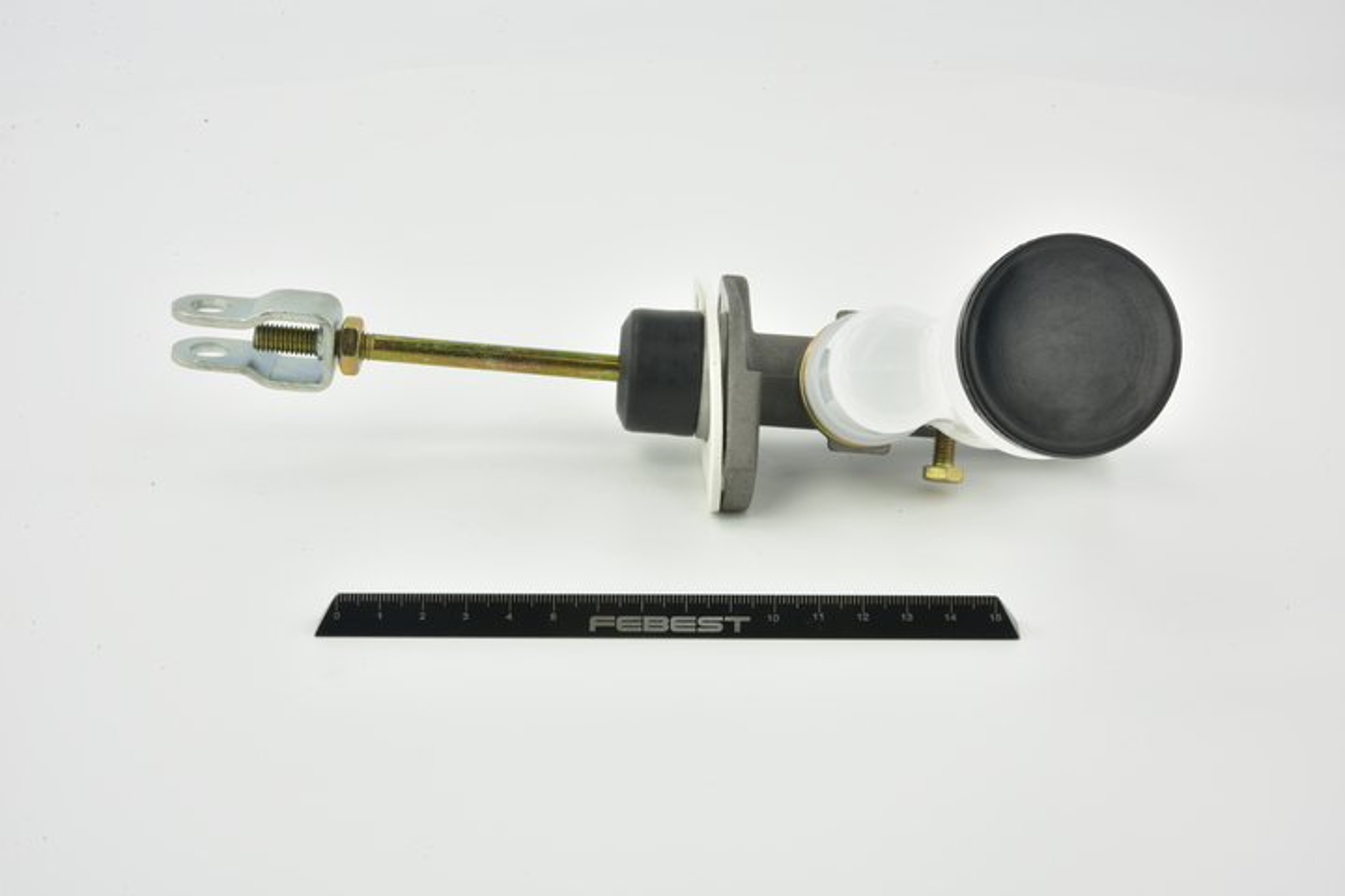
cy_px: 448
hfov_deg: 33.4
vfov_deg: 22.6
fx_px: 2241
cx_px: 672
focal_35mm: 60
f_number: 32
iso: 64
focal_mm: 60
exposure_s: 1/2.5
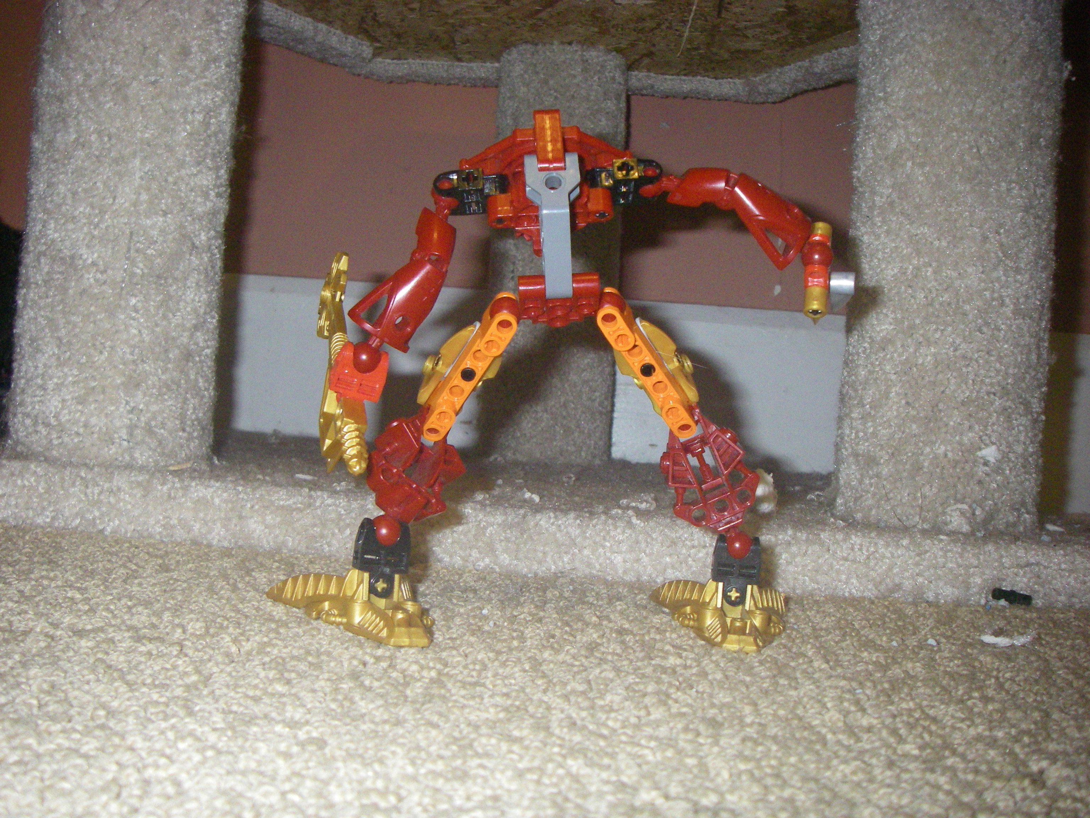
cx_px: 545
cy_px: 409
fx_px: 1197
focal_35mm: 38
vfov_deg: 37.7
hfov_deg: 49.0
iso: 400
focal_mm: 6.3
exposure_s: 1/50
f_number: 3.3
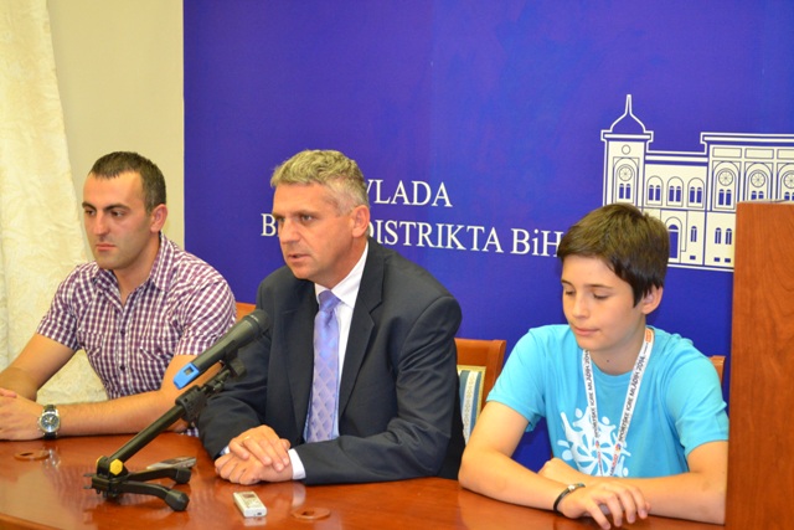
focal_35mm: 60
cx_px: 397
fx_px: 1324
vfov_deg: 22.6
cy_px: 265
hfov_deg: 33.4
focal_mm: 40
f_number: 5.3
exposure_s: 1/60
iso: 2000
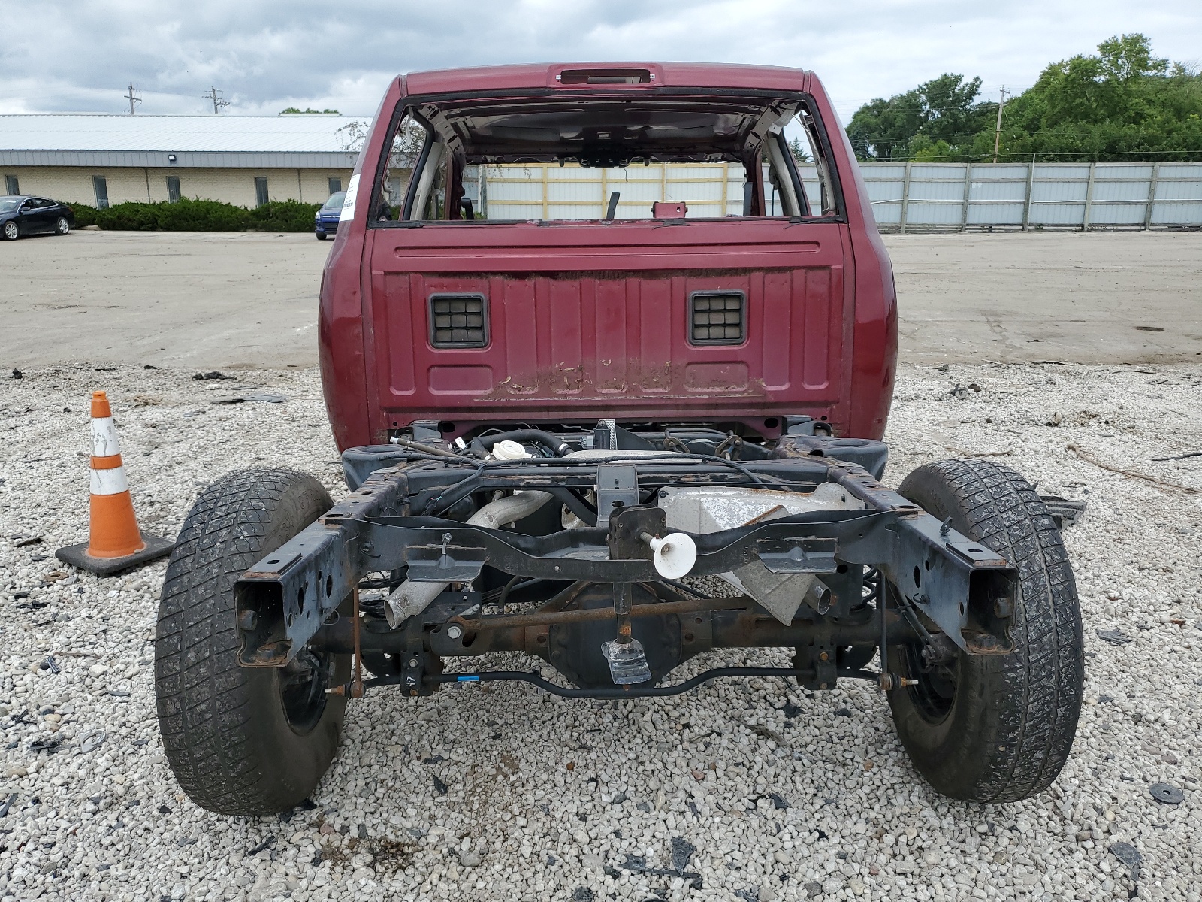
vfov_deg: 53.1
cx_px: 601
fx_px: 903
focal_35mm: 26
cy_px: 451
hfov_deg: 67.3
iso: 50
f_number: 1.5
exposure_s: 1/2500
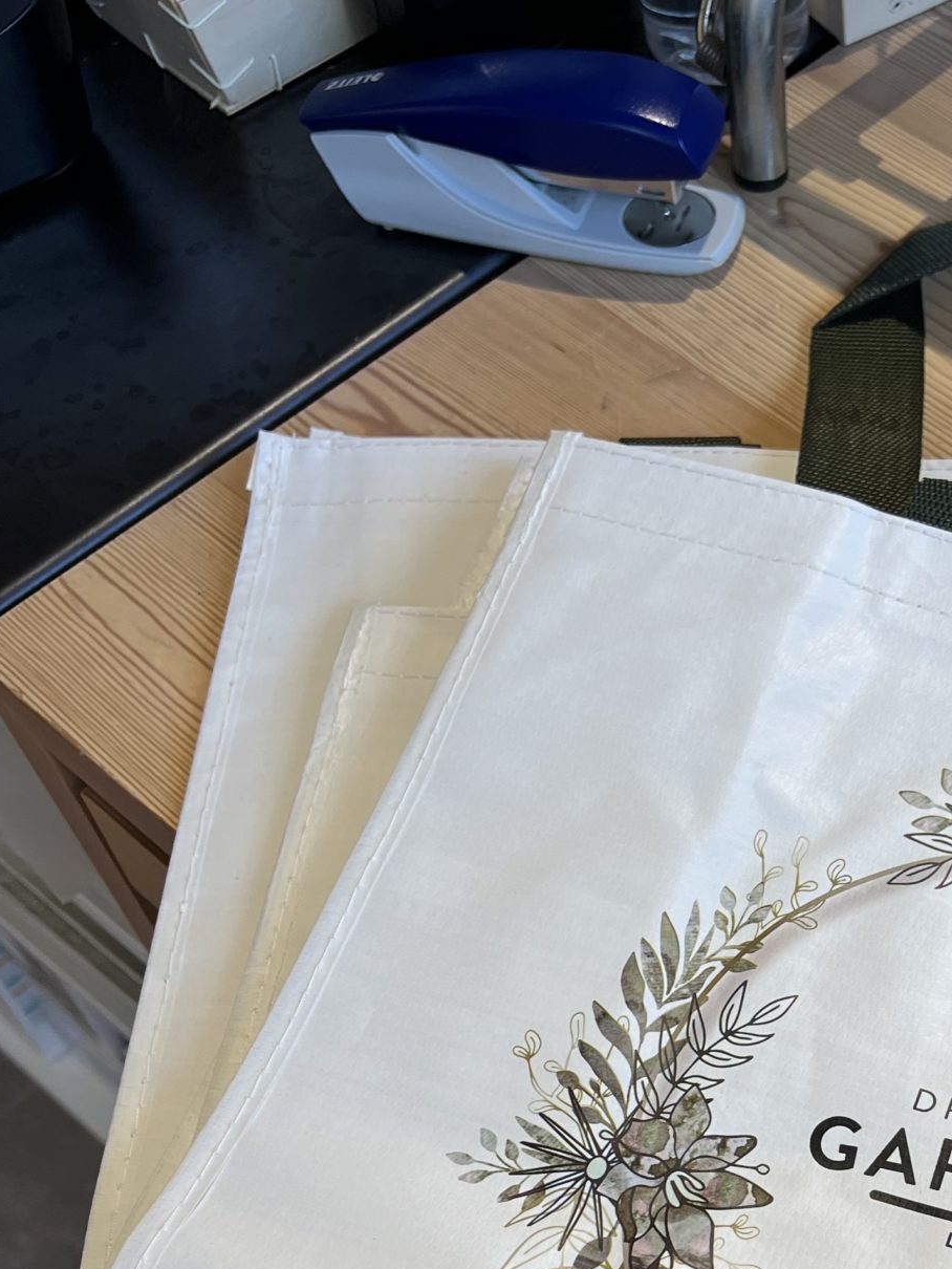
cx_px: 952
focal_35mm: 55
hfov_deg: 25.3
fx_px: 2016
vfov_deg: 33.4
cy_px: 1107
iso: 32
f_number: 1.5
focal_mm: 5.7
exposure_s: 1/106
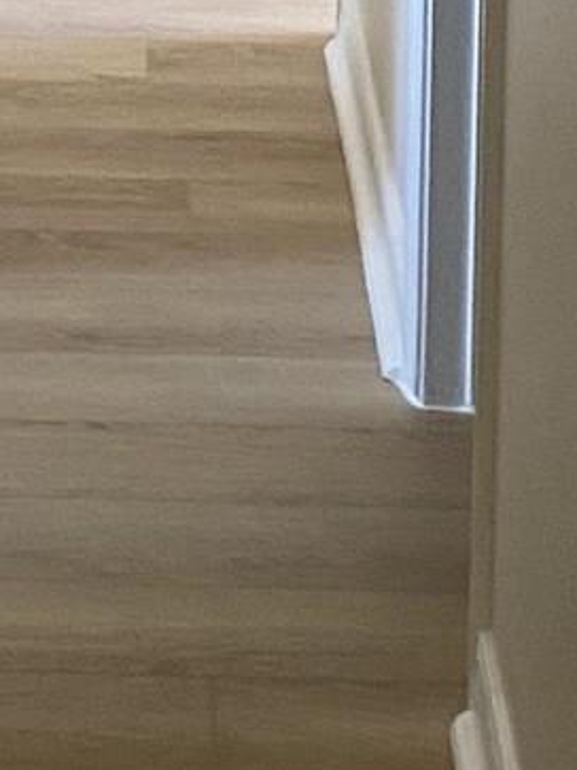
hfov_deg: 8.9
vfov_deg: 11.2
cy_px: -596
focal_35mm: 165
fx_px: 3669
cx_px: -68
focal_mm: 4.25
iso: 125
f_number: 1.8
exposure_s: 1/60
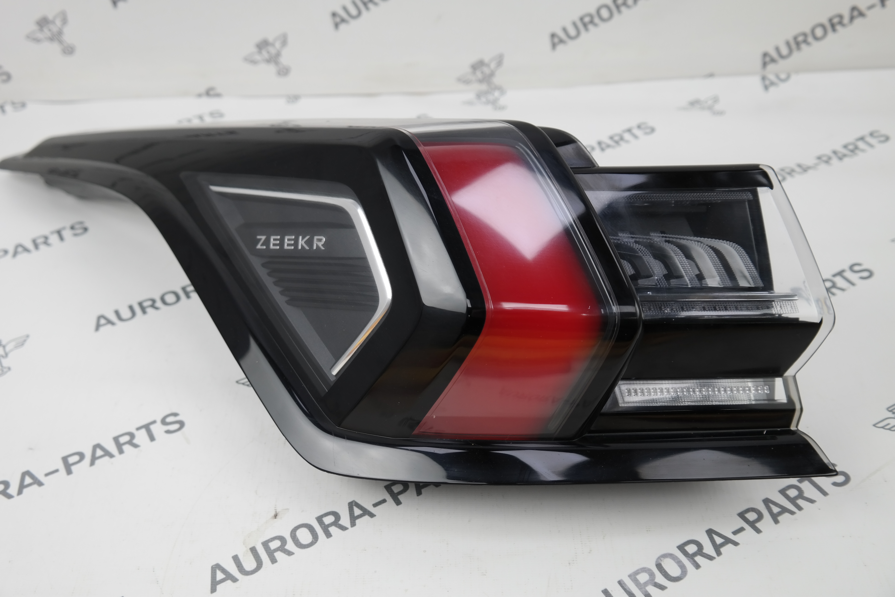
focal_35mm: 38
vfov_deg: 35.1
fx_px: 945
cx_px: 448
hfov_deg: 50.7
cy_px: 298
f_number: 4
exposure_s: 1/80
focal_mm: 25
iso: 200
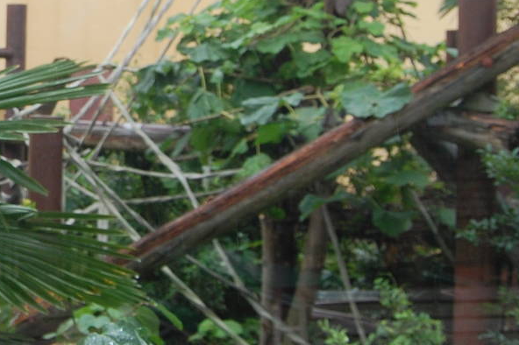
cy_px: 26
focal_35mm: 73
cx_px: -41
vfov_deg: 18.3
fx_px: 1052
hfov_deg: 25.8
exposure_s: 1/125
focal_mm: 18
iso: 360
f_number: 5.6
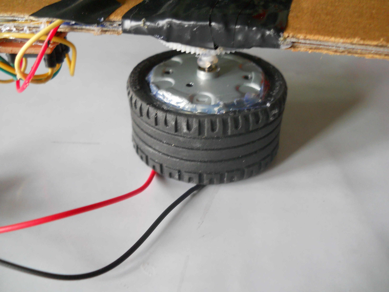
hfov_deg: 45.8
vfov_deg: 35.1
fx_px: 461
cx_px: 194
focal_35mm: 41
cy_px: 146
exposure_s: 1/30
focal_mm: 6.72
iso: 320
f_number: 3.1
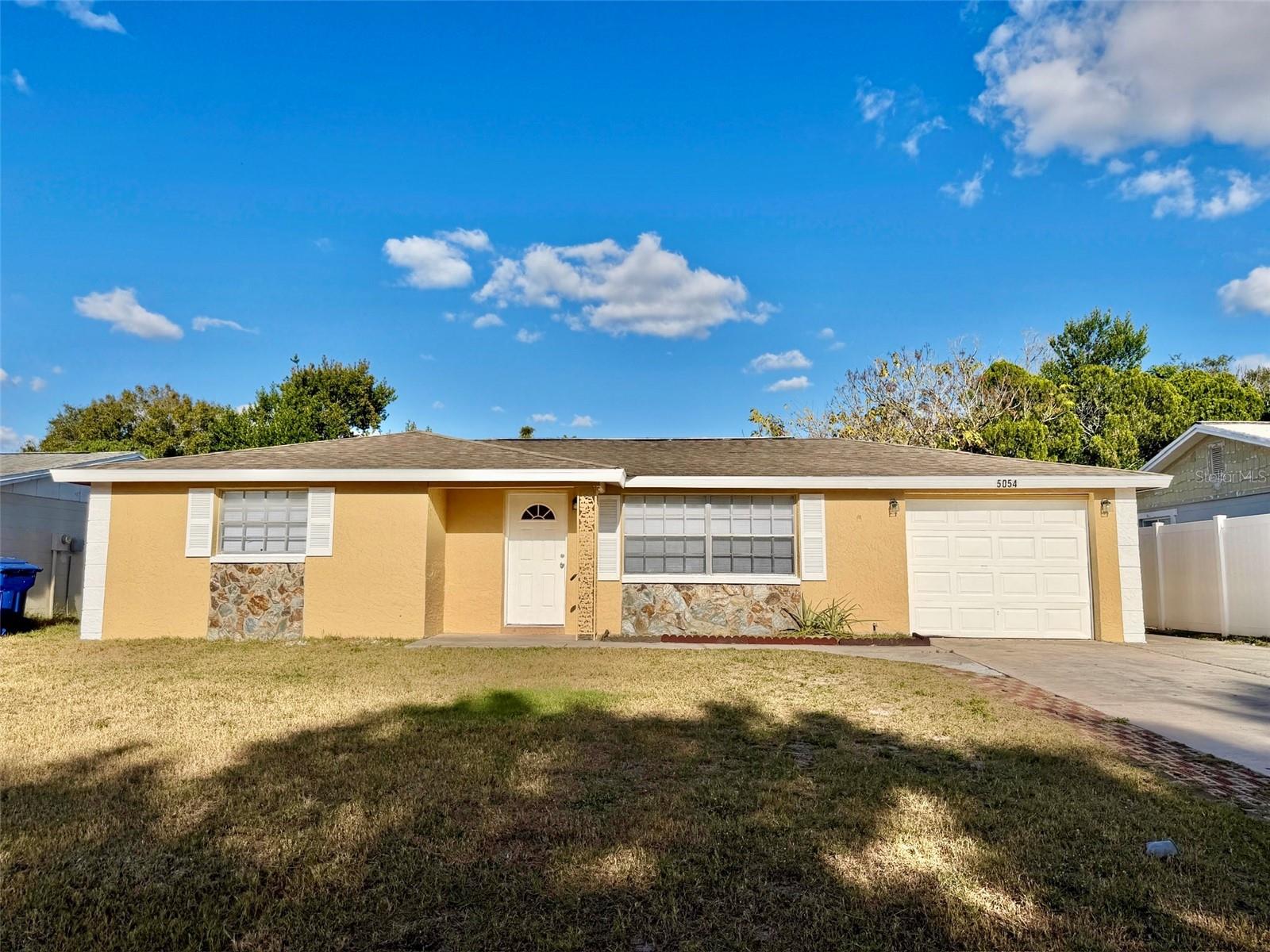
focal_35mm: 24
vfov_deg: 56.8
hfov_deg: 71.6
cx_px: 635
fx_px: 881
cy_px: 476
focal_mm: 6.76
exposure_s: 1/10309
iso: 80
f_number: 1.78
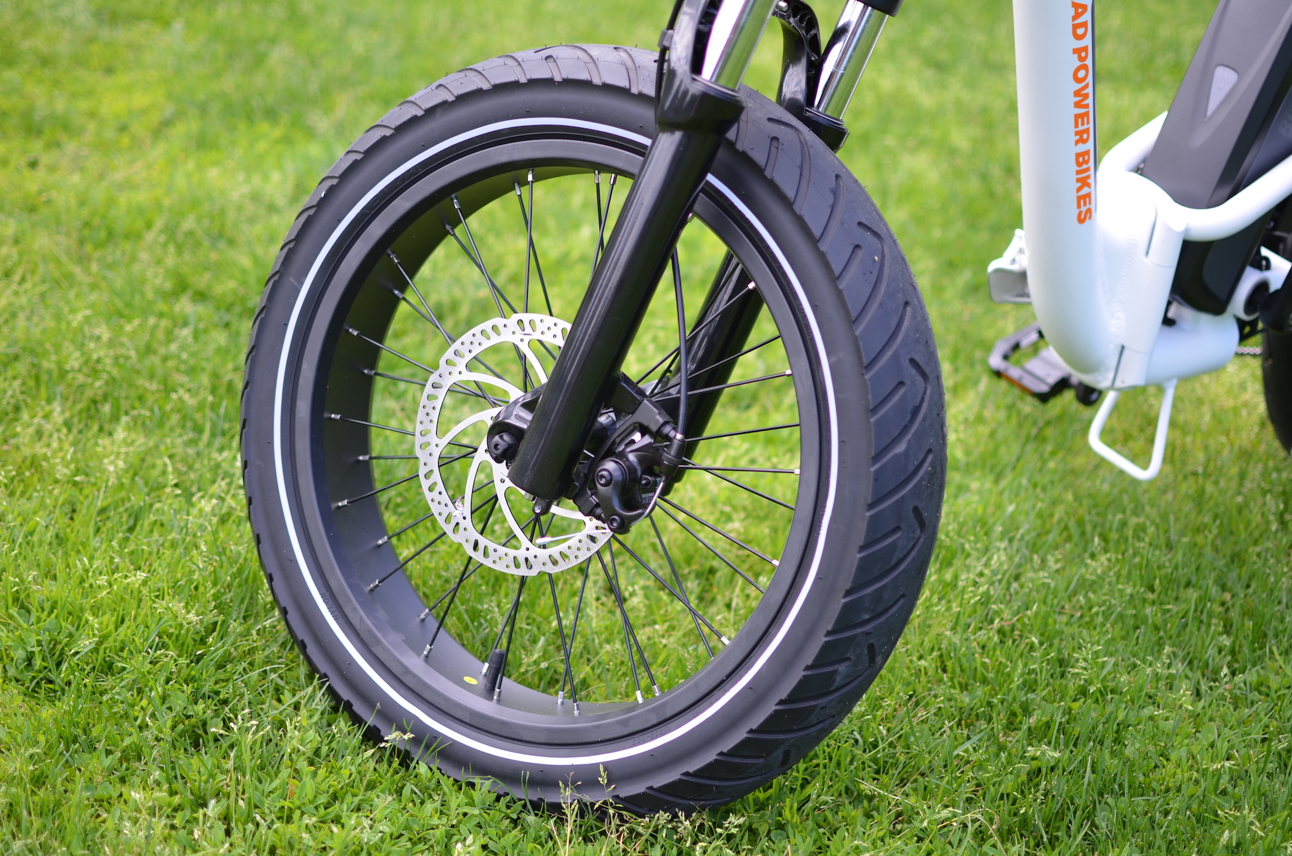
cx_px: 646
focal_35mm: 52
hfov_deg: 37.9
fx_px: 1880
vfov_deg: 25.6
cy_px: 428
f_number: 1.8
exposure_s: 1/500
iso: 100
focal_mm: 35
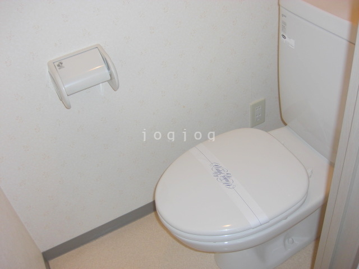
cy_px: 134
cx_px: 180
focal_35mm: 38
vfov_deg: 37.7
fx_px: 394
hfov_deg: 49.0
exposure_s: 1/60
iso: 100
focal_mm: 7.9
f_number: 2.8
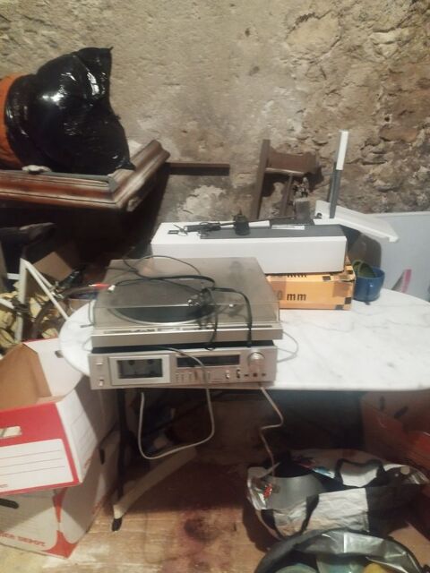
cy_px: 286
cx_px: 215
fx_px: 398
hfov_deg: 56.8
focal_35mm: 24
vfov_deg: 71.6
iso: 4300
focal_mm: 5.89
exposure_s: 1/14.3
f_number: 1.89
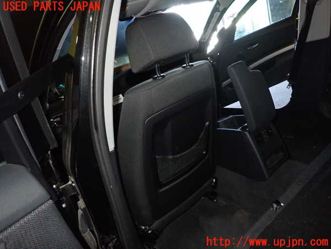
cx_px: 166
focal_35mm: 25
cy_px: 124
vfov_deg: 54.9
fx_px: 239
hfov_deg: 69.4
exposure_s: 1/30
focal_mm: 4.5
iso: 800
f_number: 5.6
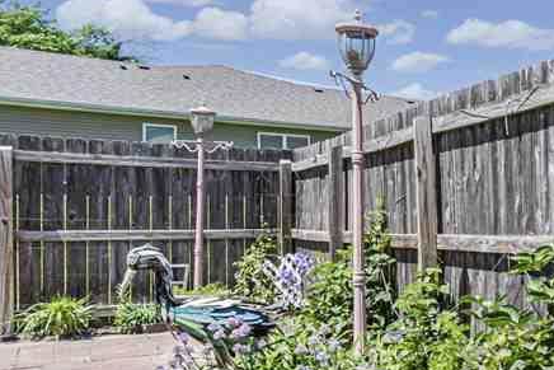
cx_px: 742
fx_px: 677
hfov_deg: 32.1
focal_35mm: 44
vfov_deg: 30.0
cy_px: 277
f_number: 8
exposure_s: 1/200
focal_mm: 10
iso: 100
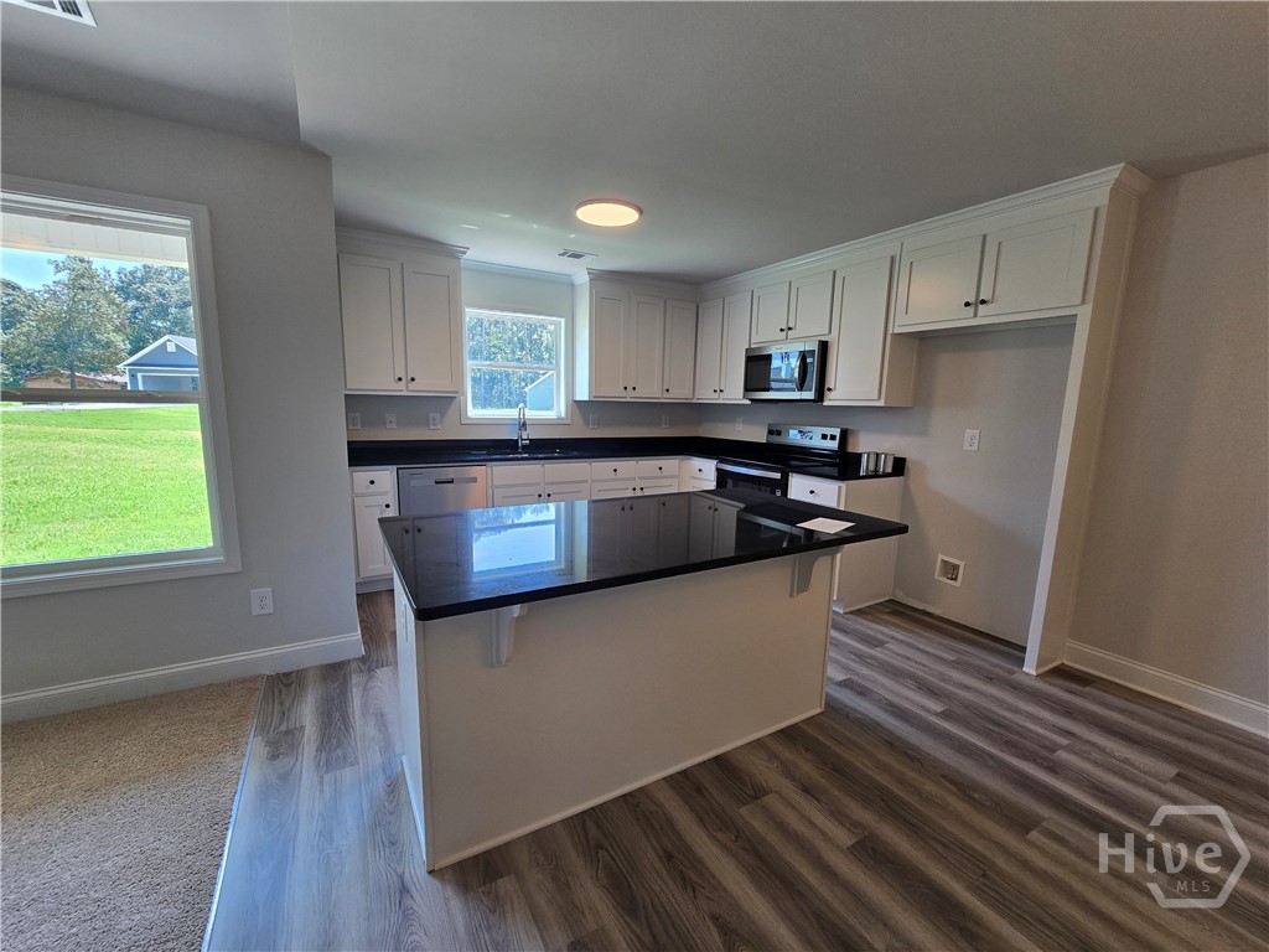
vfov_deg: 89.9
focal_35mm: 13
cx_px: 634
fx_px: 477
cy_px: 476
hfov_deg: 106.2
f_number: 2.2
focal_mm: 2.2
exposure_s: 1/120
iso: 80
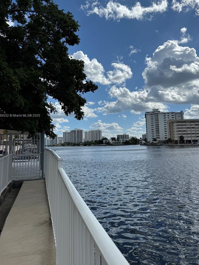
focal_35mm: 29
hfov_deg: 48.1
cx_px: 111
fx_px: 222
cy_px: 116
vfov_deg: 61.4
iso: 80
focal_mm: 6.76
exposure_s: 1/10309
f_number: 1.78
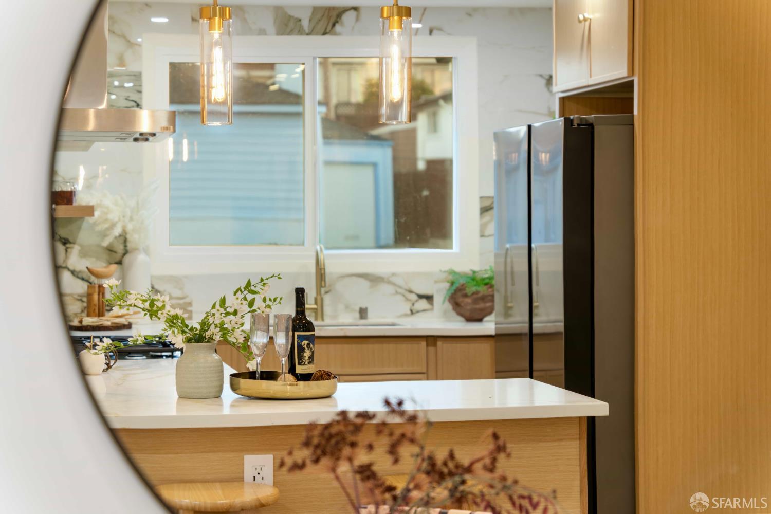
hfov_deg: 26.0
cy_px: 257
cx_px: 386
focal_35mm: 78
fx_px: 1670
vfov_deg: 17.5
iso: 160
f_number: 4
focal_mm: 78
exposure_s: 1/5
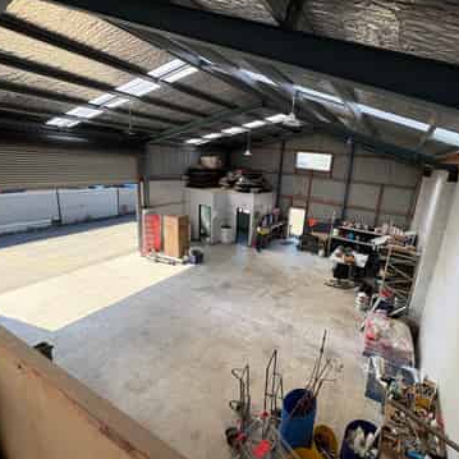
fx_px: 255
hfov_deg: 82.7
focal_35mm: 17
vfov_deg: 84.0
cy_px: 226
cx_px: 281
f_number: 2.2
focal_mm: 2.22
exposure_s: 1/215
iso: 64
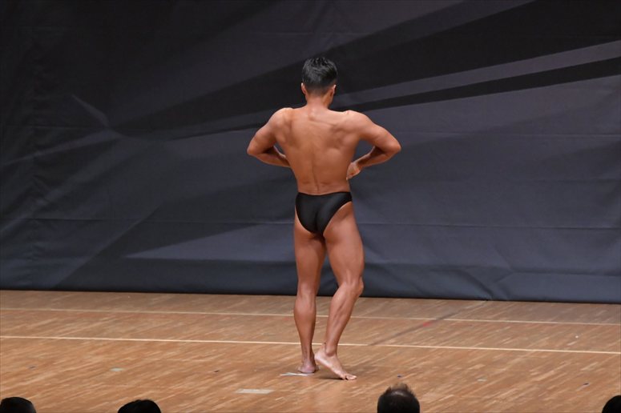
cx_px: 310
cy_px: 206
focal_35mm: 255
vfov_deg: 5.4
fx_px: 4397
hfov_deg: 8.1
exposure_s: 1/400
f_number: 5.6
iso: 6400
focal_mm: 170
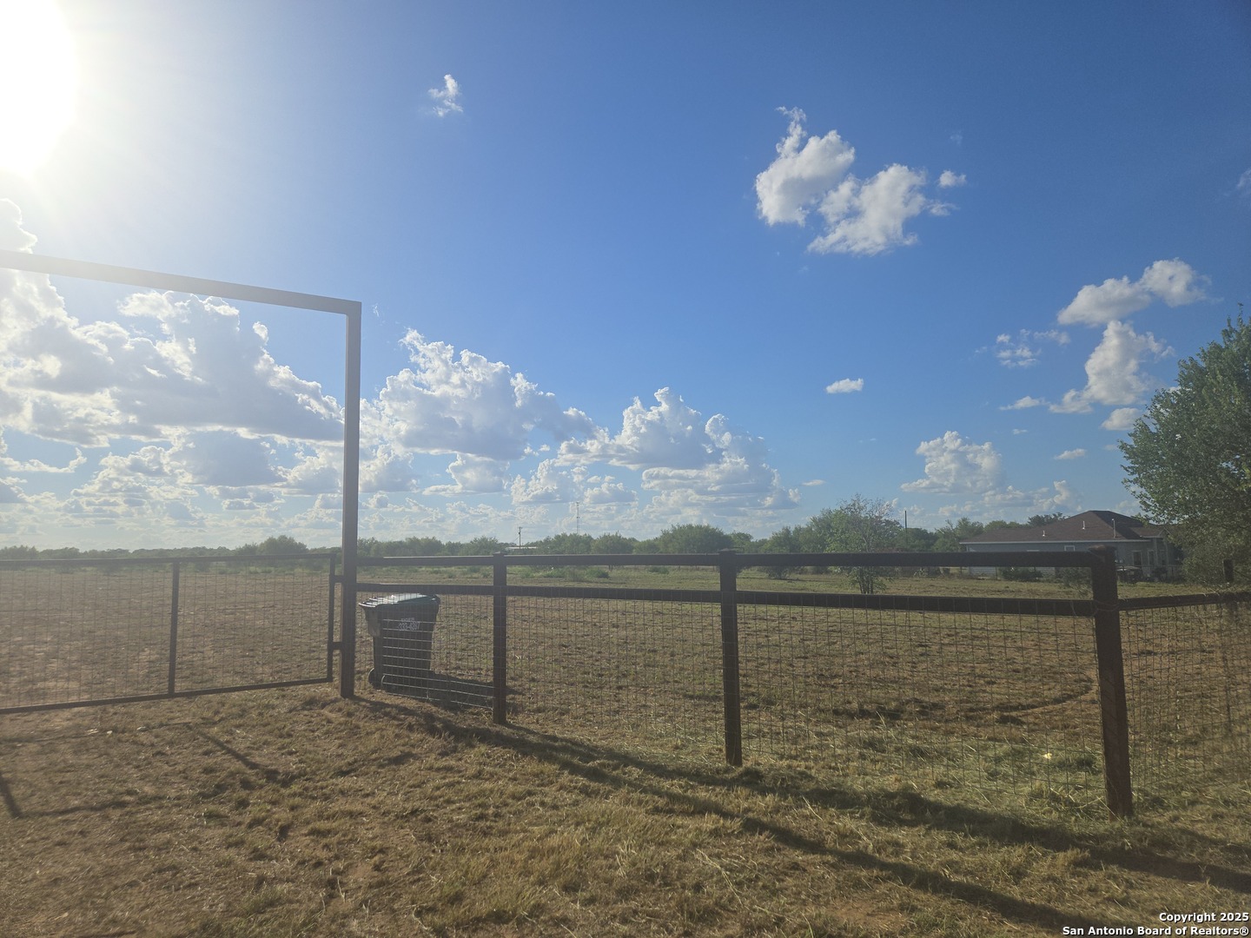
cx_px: 626
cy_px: 469
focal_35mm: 23
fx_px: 831
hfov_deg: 73.9
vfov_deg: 58.9
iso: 25
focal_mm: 5.4
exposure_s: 1/7072
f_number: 1.8
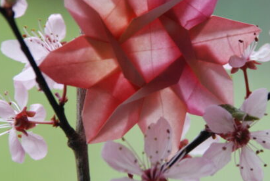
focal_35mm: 343
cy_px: 84
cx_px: 177
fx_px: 2574
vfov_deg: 4.0
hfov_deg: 6.0
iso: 400
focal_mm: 135
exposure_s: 1/60
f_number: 5.6
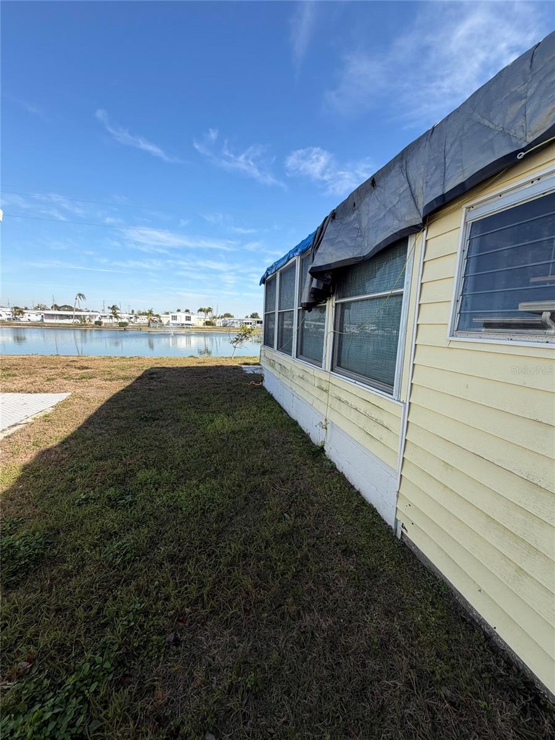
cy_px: 370
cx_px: 278
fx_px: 299
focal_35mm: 14
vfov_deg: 102.1
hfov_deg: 85.7
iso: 32
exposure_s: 1/770
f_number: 2.2
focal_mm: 2.22
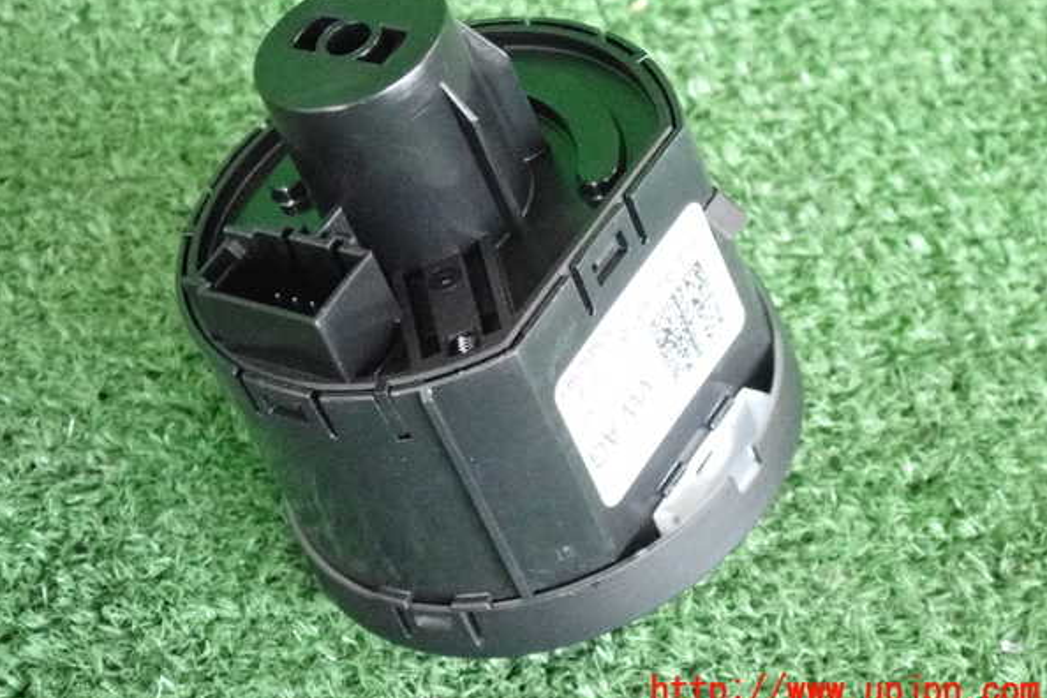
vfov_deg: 13.0
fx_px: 3054
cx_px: 520
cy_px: 317
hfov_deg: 19.5
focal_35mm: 105
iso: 5000
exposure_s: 1/125
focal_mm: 18
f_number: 4.9
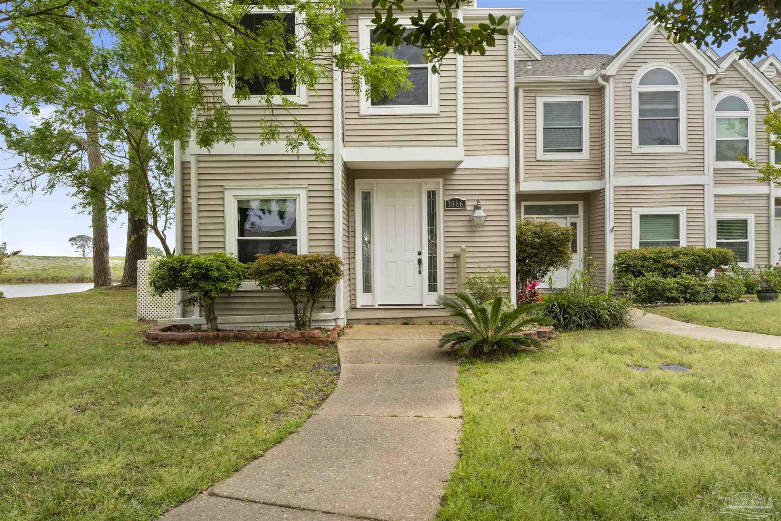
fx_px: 521
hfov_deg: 73.7
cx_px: 390
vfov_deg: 53.1
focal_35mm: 24
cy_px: 260
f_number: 8
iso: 800
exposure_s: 1/800
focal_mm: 24
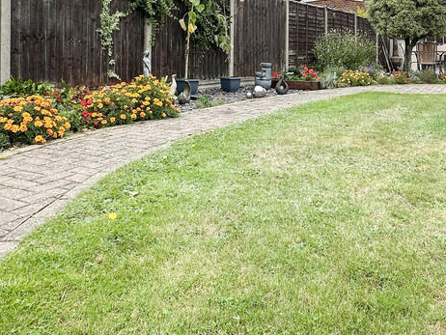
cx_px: 254
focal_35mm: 31
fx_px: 400
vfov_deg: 41.8
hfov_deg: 58.1
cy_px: 33
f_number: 2.2
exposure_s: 1/412
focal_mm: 2.22
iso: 40
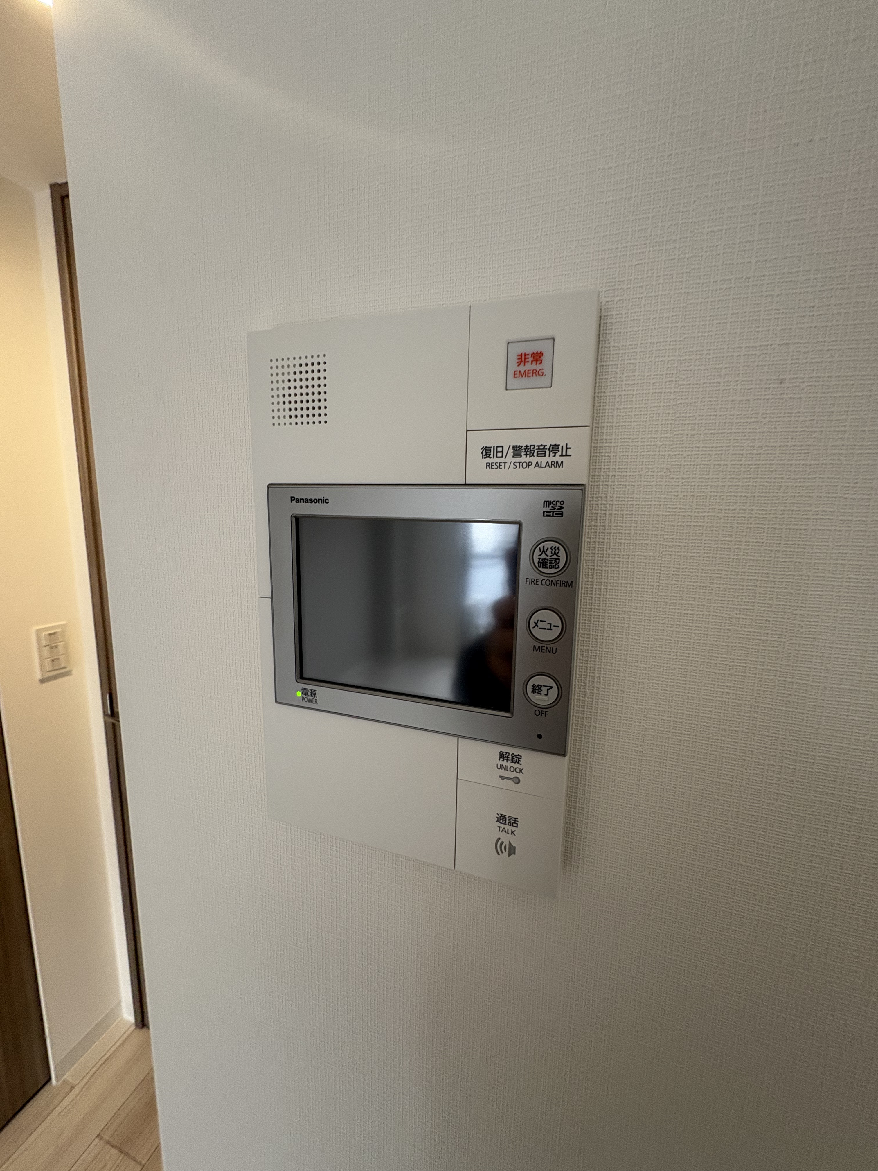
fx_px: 473
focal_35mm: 14
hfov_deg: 85.7
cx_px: 439
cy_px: 586
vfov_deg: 102.1
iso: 200
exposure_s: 1/60
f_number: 2.2
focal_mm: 2.22
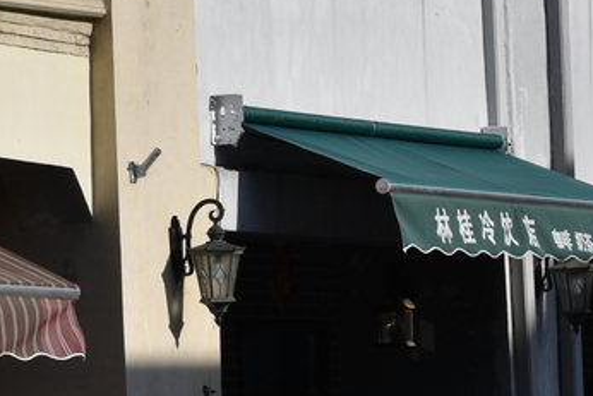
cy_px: -107
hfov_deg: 5.7
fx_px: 5998
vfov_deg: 3.8
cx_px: 190
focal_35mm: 364
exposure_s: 1/400
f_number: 10
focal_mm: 70
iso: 100
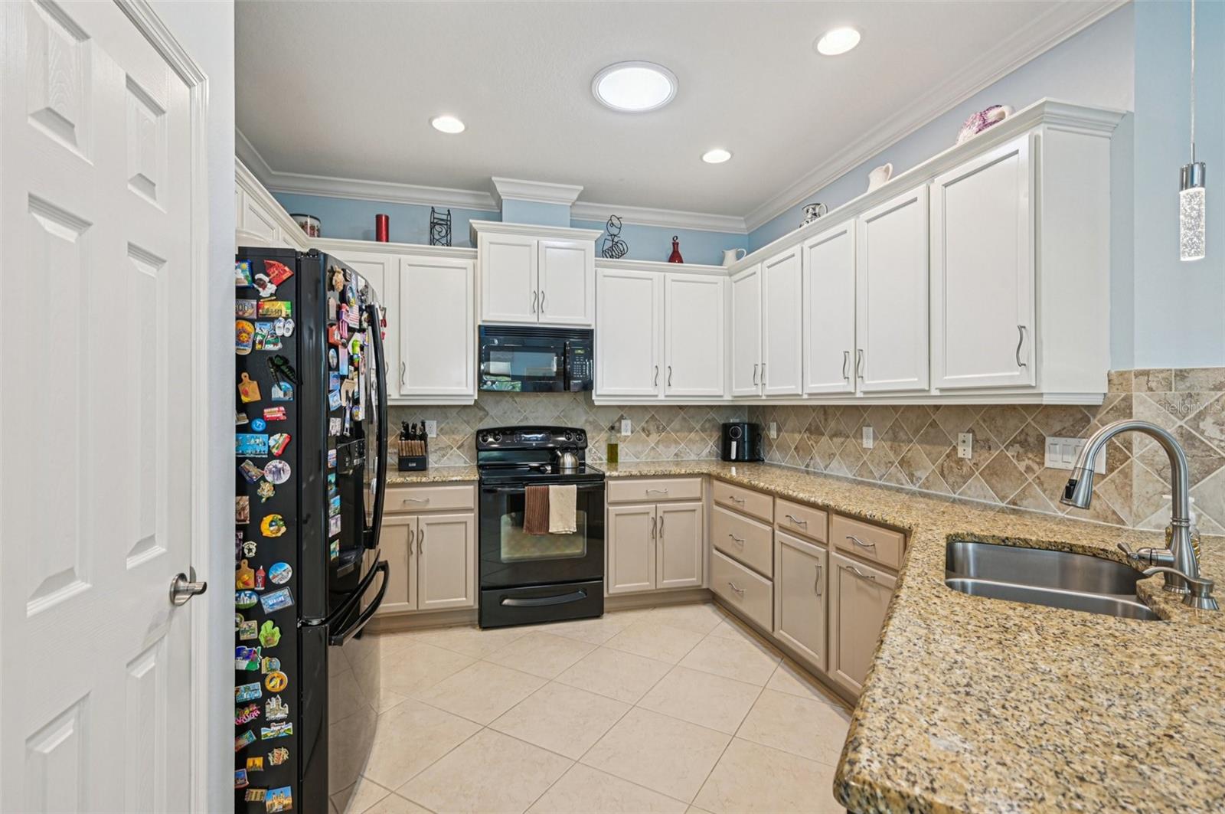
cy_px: 407
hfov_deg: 95.0
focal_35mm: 16
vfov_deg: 71.9
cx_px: 612
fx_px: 561
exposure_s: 1/13
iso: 400
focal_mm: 16.5
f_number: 8
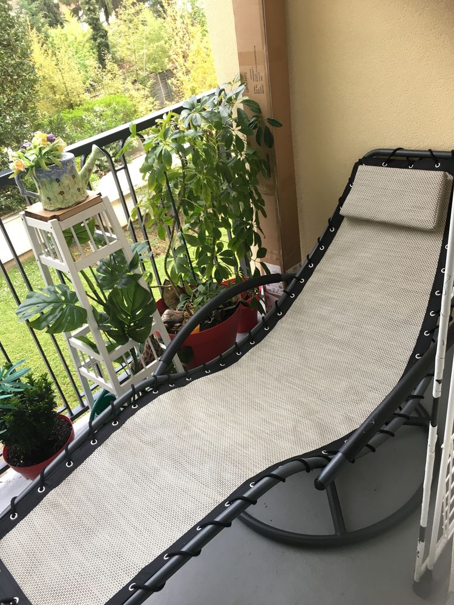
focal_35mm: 29
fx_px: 507
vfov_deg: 61.7
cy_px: 302
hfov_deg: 48.2
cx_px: 227
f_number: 2.2
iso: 32
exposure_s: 1/33
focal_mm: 4.15
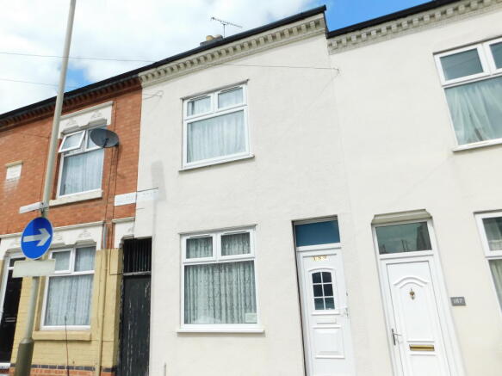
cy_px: 188
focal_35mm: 23
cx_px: 251
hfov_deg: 73.9
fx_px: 333
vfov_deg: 58.9
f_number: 6
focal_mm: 4
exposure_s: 1/500
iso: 125
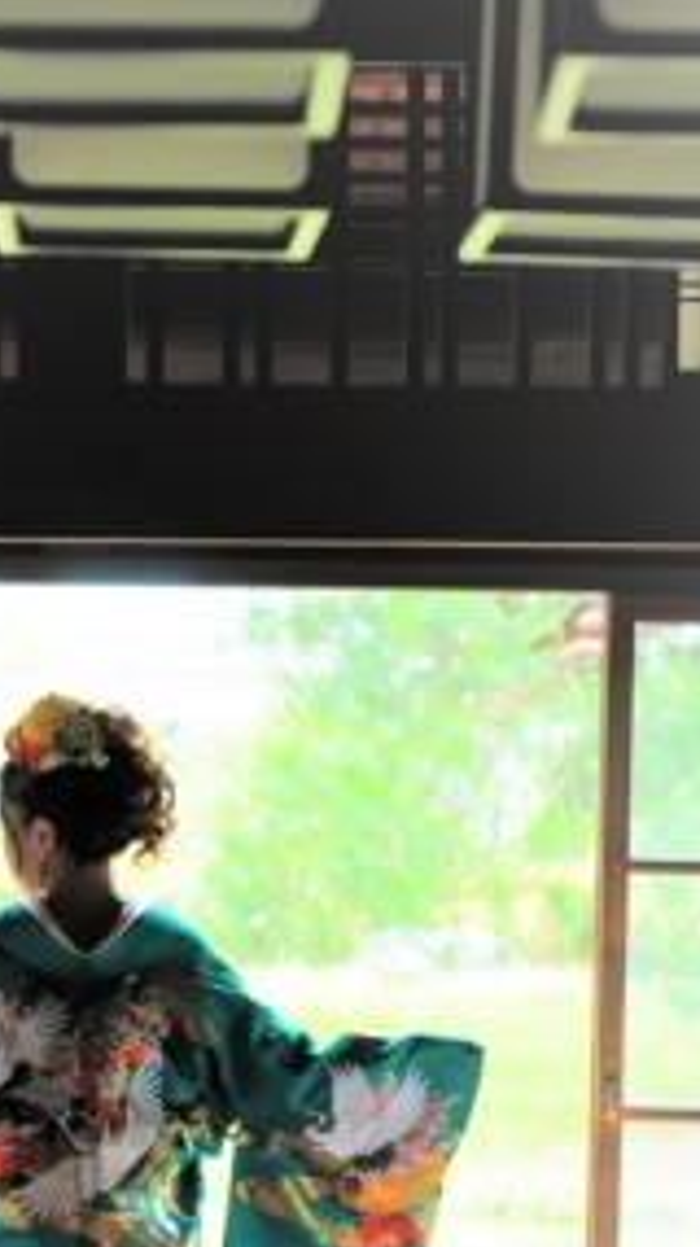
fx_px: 3070
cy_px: 1011
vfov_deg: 22.6
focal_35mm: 93
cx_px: 109
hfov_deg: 12.9
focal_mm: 35
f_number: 2.8
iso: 800
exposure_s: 1/640
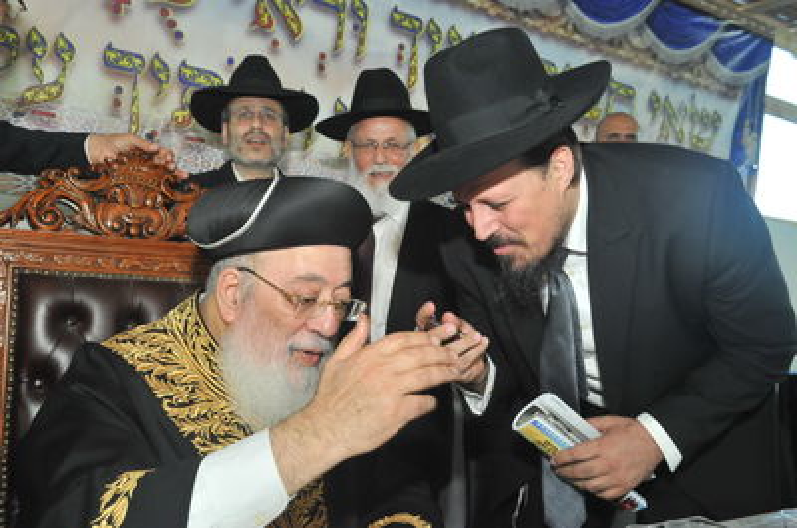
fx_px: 729
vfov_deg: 39.8
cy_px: 264
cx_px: 398
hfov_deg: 57.3
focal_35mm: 33
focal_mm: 22
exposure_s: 1/100
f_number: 6.3
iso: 1000
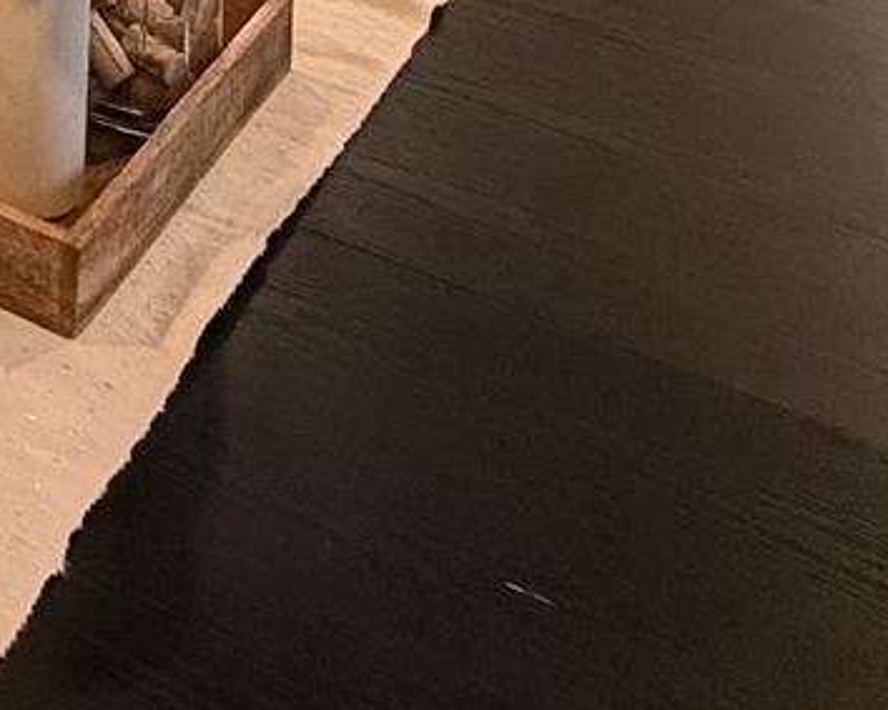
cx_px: -409
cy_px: -948
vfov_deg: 14.1
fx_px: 2076
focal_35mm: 79
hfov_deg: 20.9
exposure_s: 1/99
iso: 125
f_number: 2.2
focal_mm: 2.22
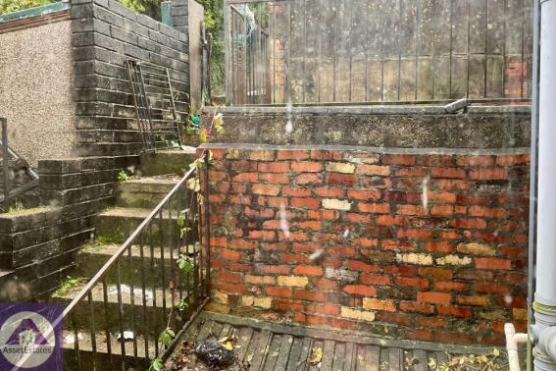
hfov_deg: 60.3
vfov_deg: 42.2
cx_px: 278
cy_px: 159
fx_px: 479
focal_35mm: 31
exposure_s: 1/108
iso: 64
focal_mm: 3
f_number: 1.8
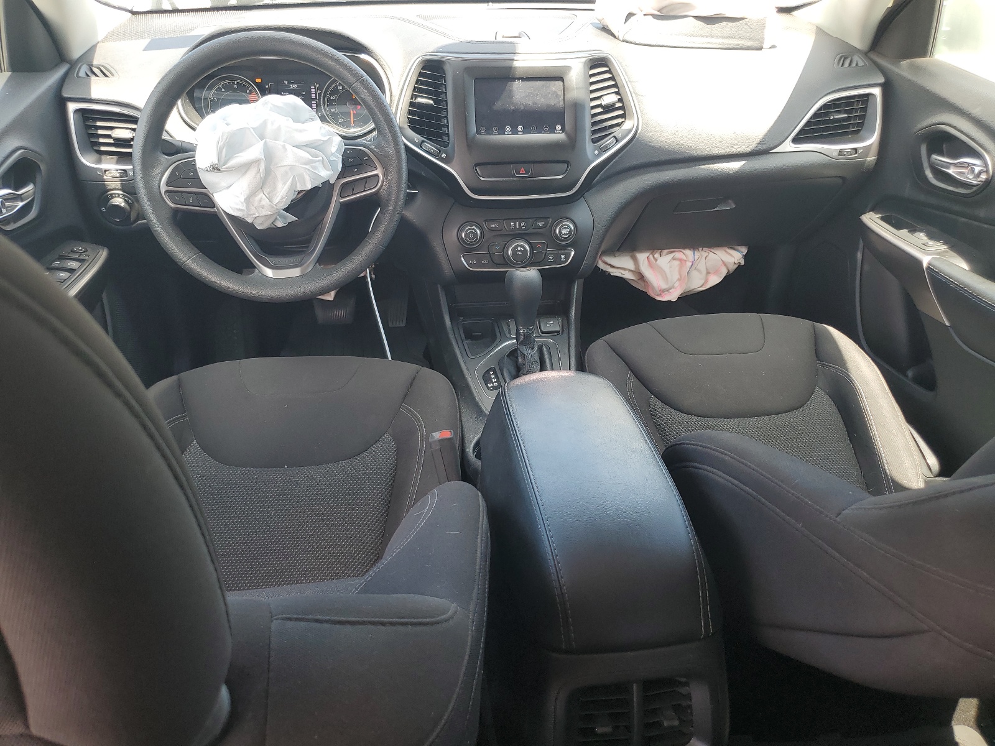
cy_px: 373
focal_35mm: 26
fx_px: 747
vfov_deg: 53.1
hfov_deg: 67.3
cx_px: 498
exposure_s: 1/139
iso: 50
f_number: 1.5
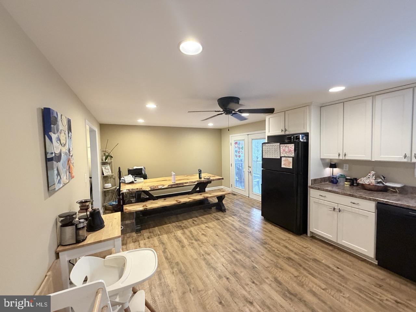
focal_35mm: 14
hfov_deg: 102.1
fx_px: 168
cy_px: 156
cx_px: 208
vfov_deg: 85.7
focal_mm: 2.22
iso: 500
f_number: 2.2
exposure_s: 1/60
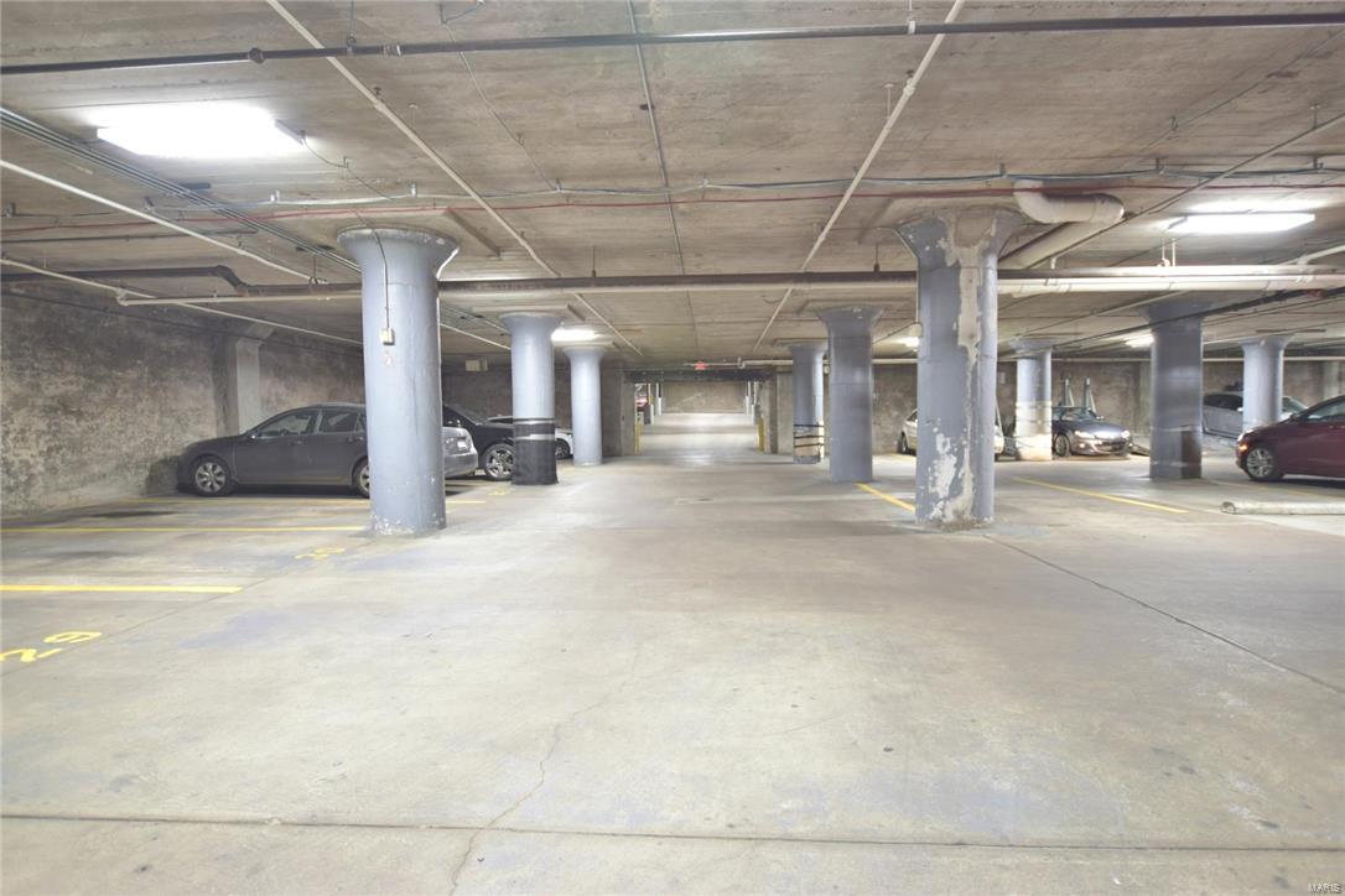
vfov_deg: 67.4
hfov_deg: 90.0
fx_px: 672
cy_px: 448
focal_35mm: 18
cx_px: 672
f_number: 3.5
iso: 640
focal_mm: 12
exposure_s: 1/4
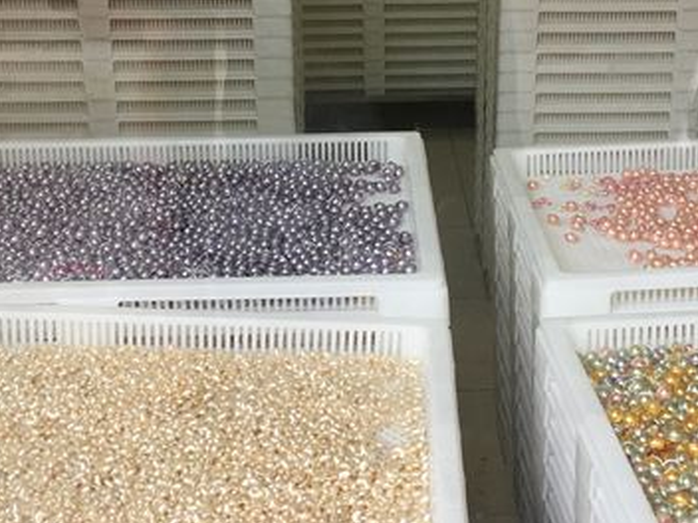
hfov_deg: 29.3
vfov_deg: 22.2
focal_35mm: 66
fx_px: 1331
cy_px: 178
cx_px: 401
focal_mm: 4.15
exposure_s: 1/40
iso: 32
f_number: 2.2
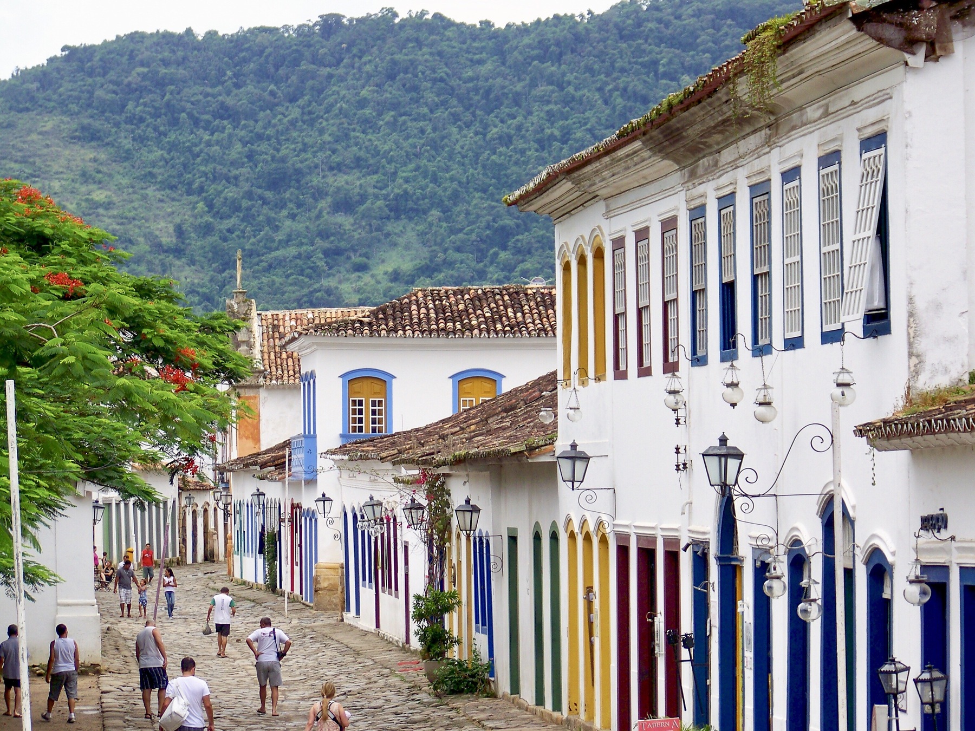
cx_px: 488
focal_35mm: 160
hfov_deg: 12.3
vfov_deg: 9.3
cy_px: 366
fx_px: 4507
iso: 64
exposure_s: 1/400
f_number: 3.6
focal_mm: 25.7
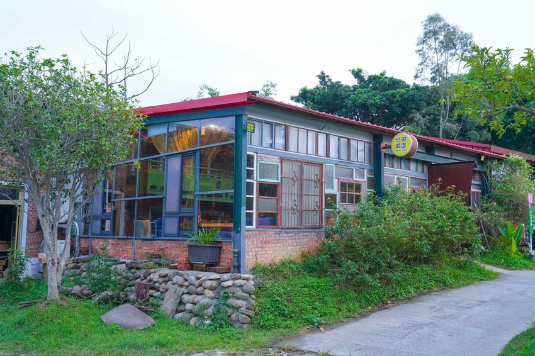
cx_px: 268
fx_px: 505
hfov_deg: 55.8
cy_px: 178
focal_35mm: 34
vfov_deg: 38.9
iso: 640
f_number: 5
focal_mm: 34
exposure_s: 1/40
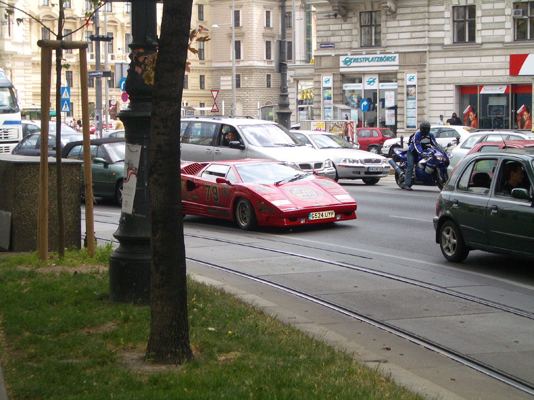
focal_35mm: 74
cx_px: 267
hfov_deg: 26.3
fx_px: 1142
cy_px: 200
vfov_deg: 19.9
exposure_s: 1/400
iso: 100
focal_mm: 12.2
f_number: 3.9
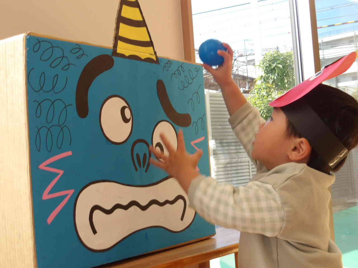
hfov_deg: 36.2
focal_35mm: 53
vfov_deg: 27.5
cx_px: 179
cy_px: 134
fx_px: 548
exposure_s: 1/104
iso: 100
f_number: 4.2
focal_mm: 9.4
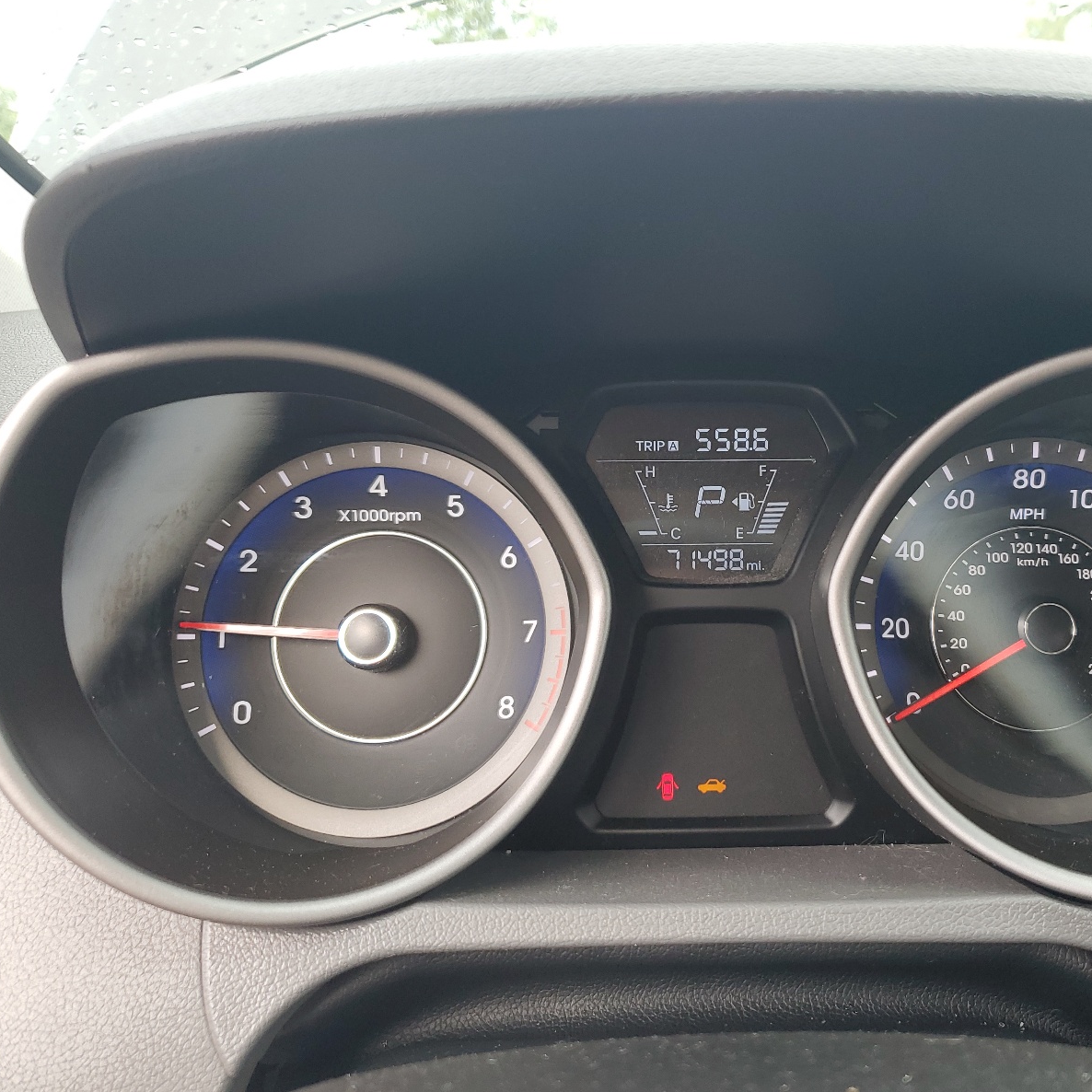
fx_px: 1106
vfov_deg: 52.5
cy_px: 540
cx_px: 682
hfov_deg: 52.0
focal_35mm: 31
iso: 54
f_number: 1.5
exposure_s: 1/120
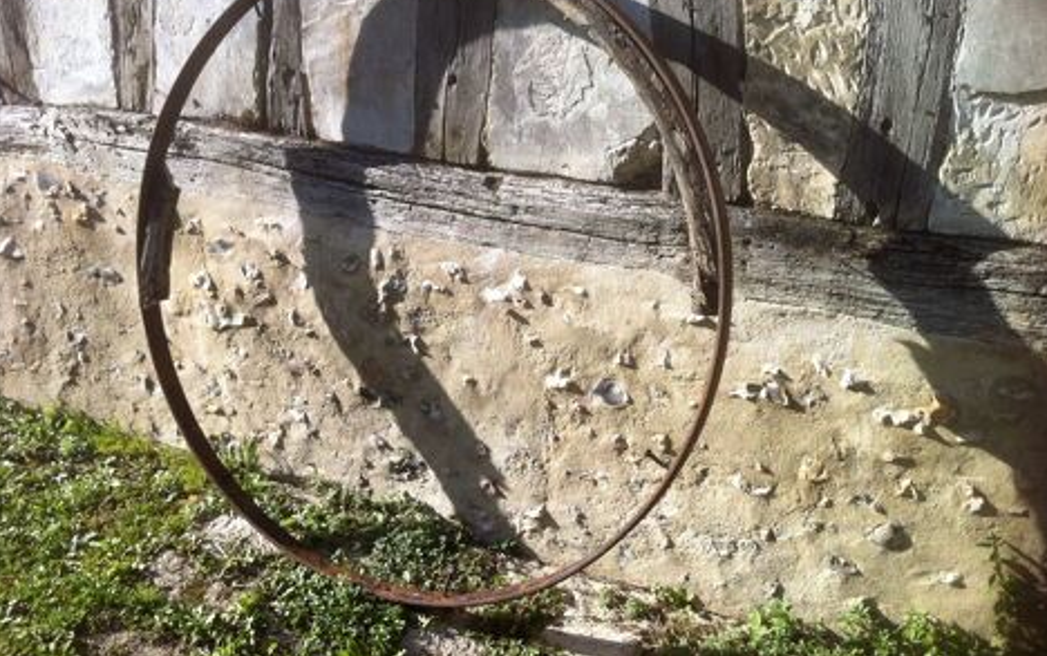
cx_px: 528
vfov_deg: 33.5
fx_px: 1085
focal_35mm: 38
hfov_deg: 51.5
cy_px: 261
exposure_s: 1/773
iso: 80
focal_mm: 3.85
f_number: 2.8
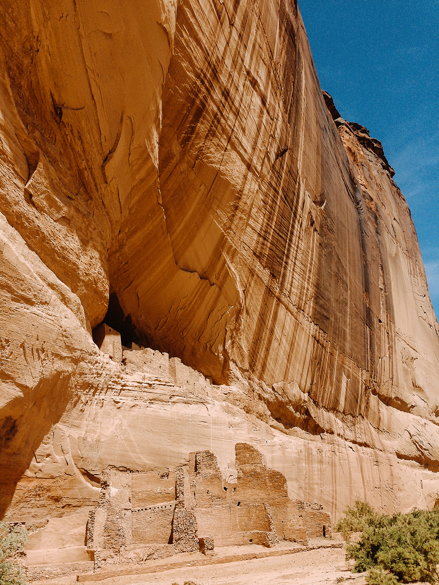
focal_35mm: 33
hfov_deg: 42.9
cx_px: 220
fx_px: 558
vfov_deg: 55.4
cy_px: 292
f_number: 2.4
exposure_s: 1/2200
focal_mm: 4.12
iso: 50
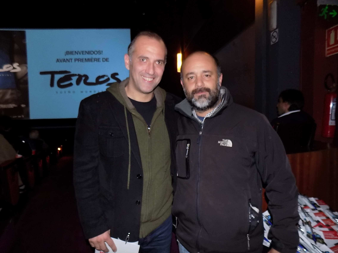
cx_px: 169
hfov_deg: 73.9
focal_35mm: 23
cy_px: 126
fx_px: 225
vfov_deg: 58.9
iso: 200
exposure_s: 1/30
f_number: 3.1
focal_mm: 4
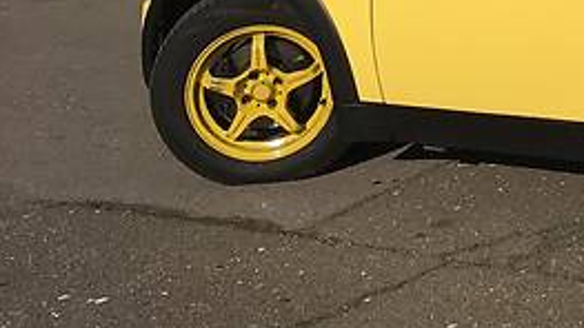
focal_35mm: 96
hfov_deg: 19.5
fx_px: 1487
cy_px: -257
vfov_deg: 11.7
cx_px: 866
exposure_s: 1/3077
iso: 25
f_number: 2.2
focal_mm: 4.2
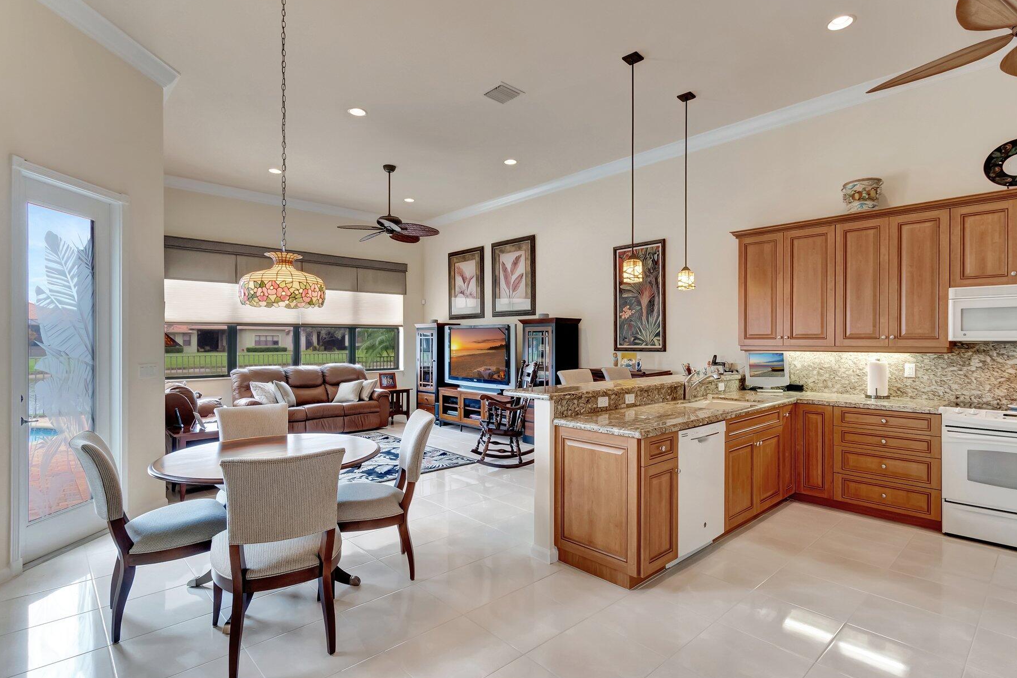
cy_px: 349
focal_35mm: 17
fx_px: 480
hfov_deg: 93.3
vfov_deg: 70.4
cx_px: 519
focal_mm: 10
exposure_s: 1/15
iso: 1000
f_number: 8
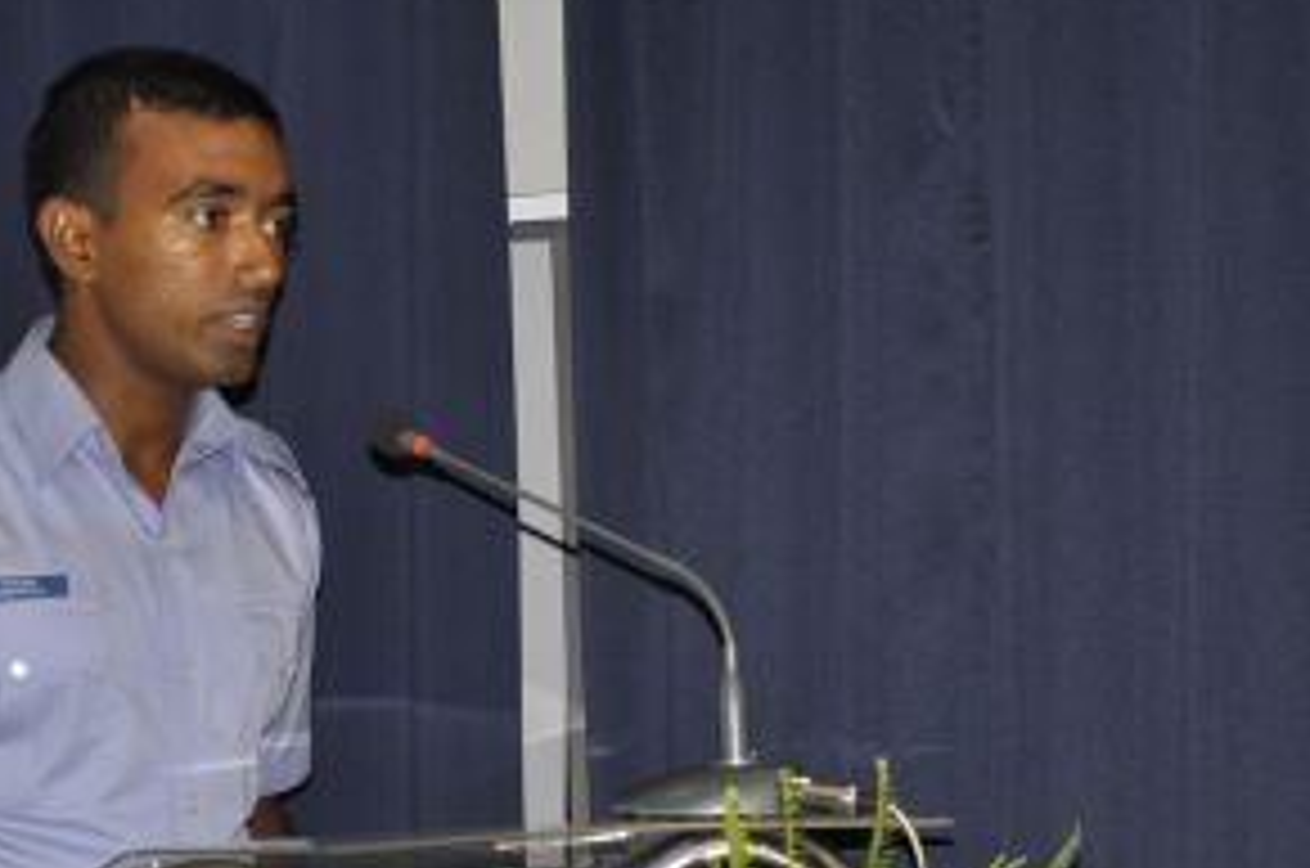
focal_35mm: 130
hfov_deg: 15.8
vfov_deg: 10.5
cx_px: 828
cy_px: 504
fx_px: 4723
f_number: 4.8
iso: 400
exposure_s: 1/80
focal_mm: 42
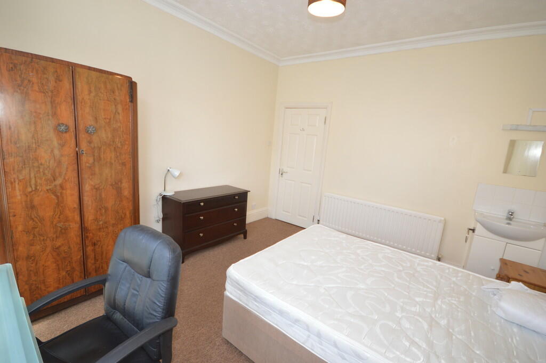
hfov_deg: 100.4
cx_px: 273
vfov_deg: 77.2
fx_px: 227
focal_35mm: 15
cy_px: 182
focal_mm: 10
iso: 400
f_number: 4.5
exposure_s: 1/80
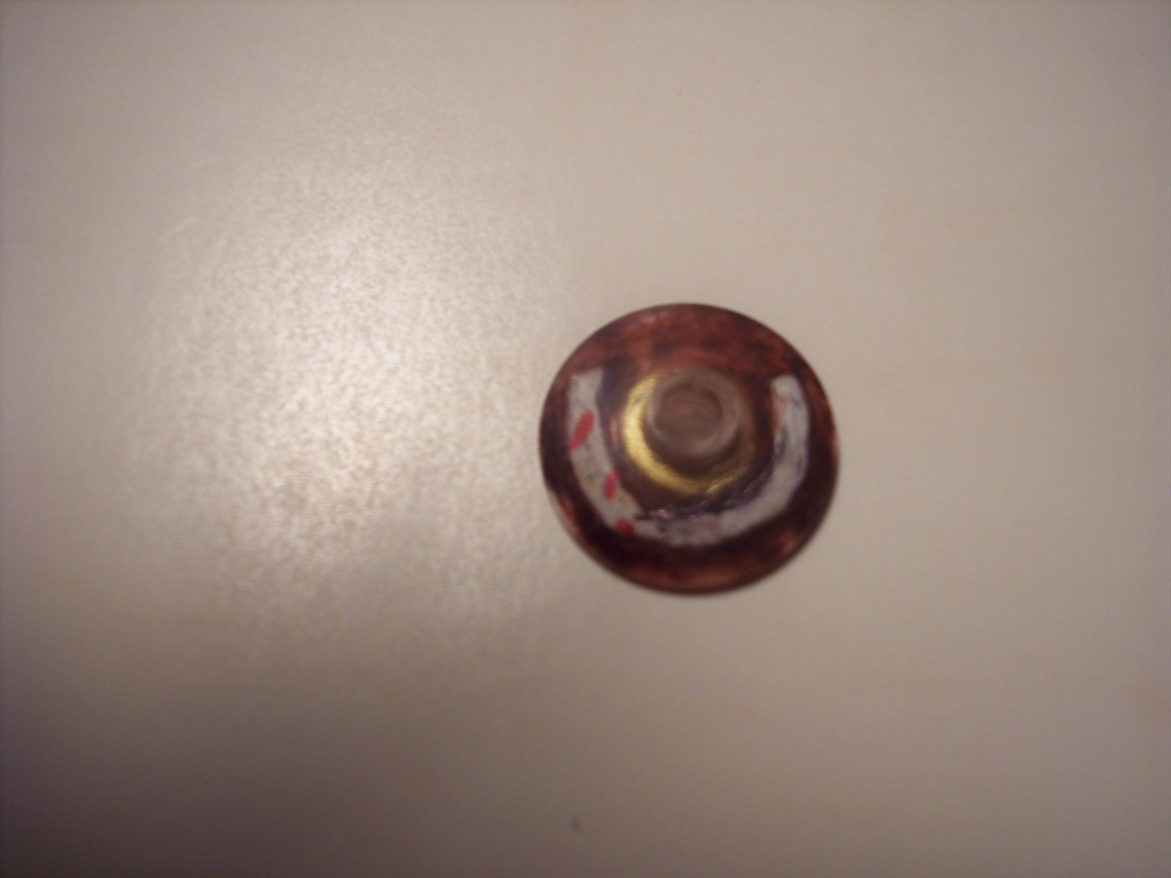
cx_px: 586
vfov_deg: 36.8
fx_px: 1319
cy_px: 439
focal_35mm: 39
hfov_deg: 47.9
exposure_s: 1/45
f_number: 3.4
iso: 100
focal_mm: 8
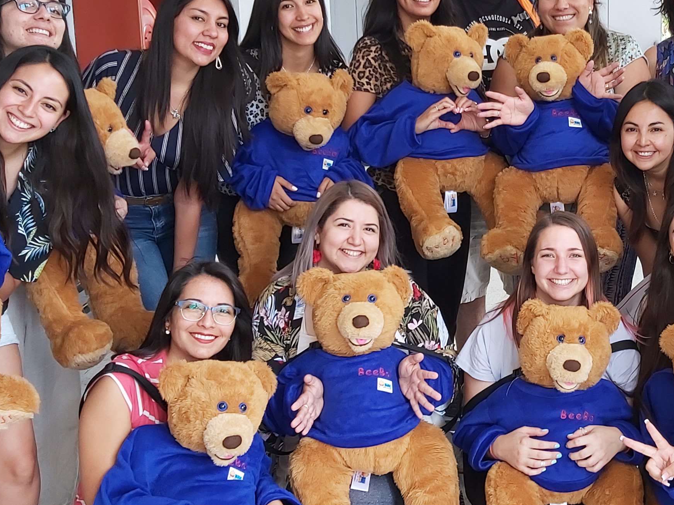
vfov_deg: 24.4
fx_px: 1168
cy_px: 224
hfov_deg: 31.2
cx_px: 556
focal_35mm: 60
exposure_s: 1/105
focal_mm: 3.92
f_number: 1.7
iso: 64
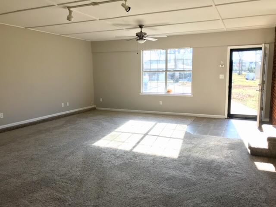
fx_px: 223
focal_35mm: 28
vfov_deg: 49.7
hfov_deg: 63.4
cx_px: 138
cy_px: 104
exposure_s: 1/120
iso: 25
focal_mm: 3.99
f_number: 1.8
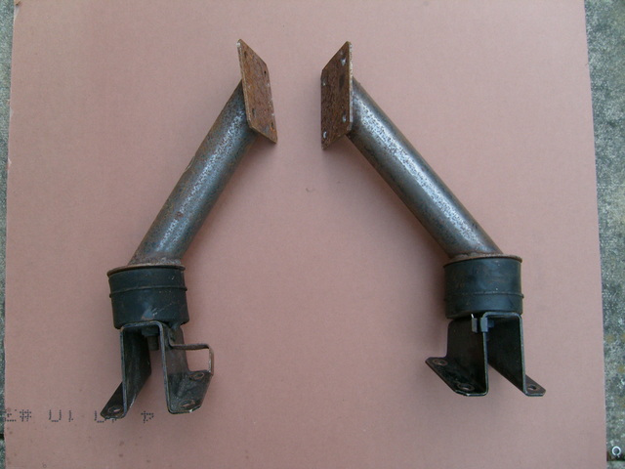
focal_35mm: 35
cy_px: 234
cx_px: 312
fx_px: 632
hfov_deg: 52.6
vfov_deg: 40.7
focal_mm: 5.8
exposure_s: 1/60
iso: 80
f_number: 2.8
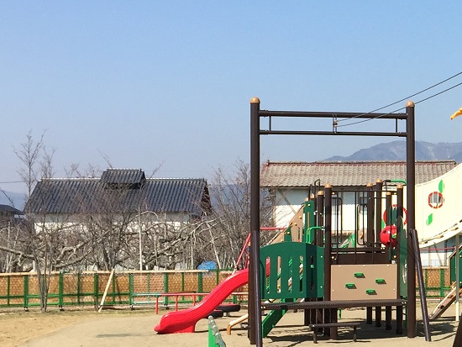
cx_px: 606
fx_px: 1148
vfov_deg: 17.2
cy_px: 176
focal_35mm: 86
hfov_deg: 20.7
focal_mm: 4.15
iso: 32
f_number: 2.2
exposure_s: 1/1799
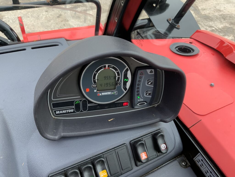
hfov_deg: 61.7
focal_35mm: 29
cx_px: 118
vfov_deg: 48.2
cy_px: 88
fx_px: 197
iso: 50
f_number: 1.8
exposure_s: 1/122
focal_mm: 3
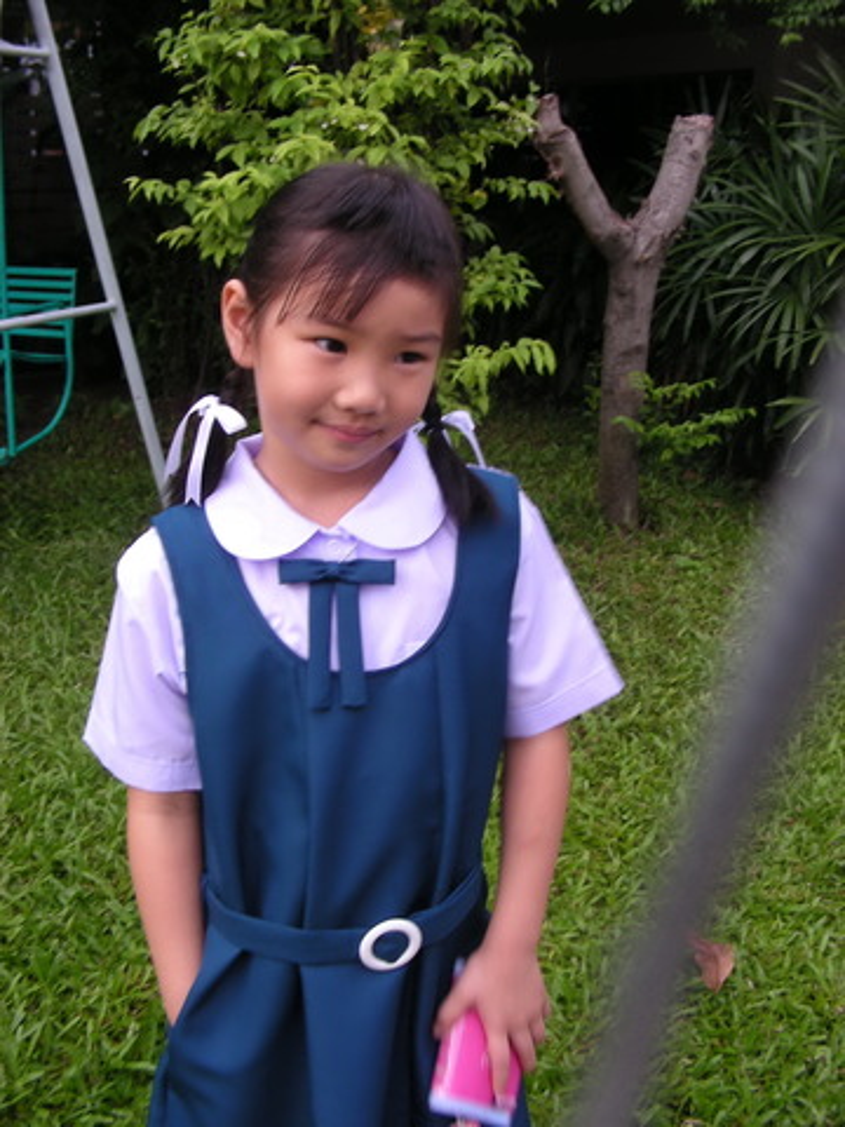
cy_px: 564
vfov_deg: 49.0
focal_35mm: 38
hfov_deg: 37.7
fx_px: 1237
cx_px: 422
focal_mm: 6.3
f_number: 3.5
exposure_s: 1/35.4
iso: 50
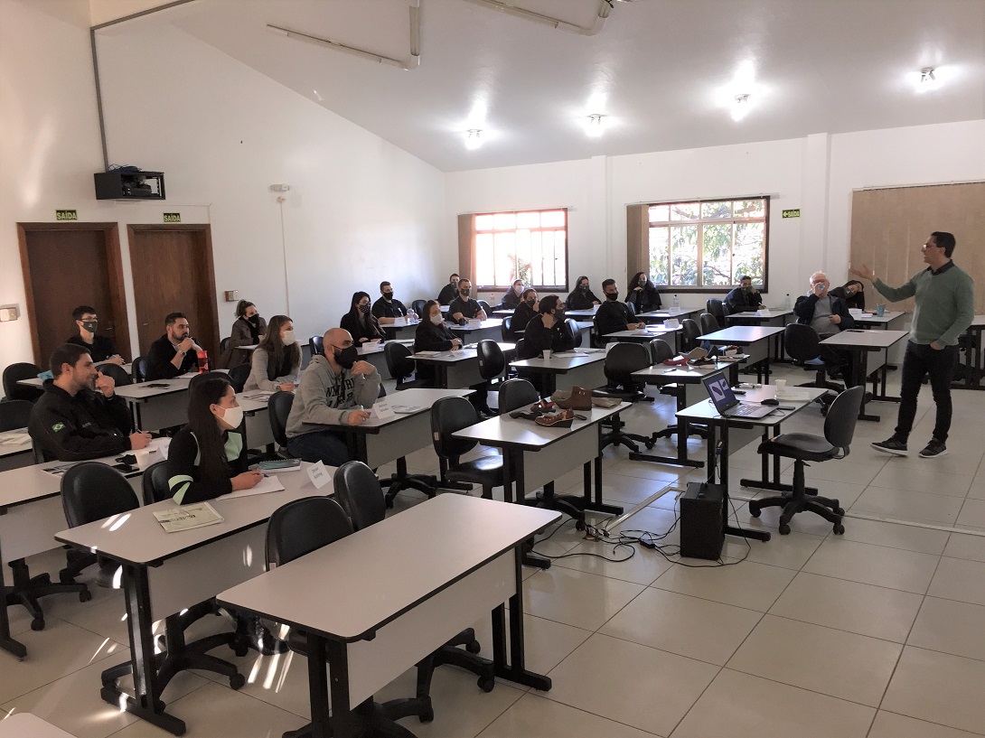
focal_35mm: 29
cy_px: 369
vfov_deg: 48.2
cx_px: 492
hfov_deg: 61.7
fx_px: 825
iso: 100
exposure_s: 1/30
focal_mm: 4.15
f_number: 2.2
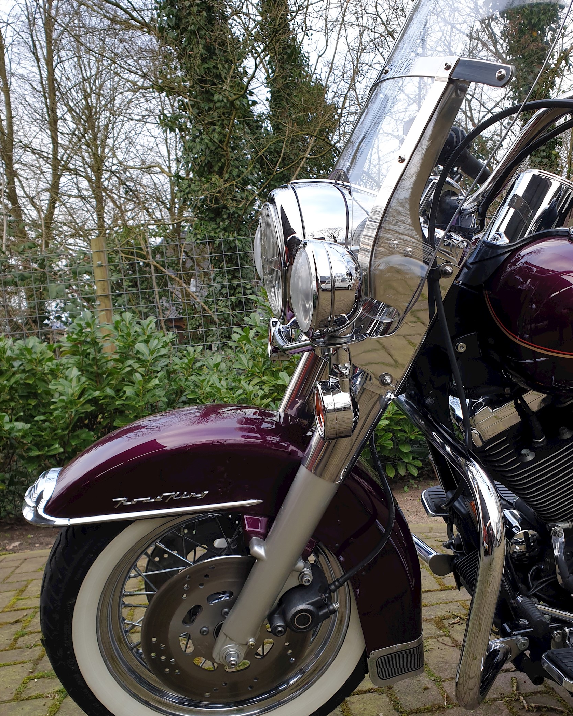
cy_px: 392
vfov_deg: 57.1
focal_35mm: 31
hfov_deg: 47.1
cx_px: 297
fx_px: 657
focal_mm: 4.3
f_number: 2.4
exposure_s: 1/116
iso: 50
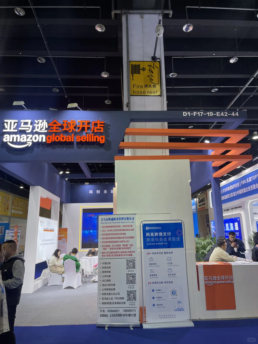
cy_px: 172
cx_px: 129
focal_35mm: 25
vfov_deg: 69.4
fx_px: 248
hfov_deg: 54.9
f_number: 1.6
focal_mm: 5.1
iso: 40
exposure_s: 1/100
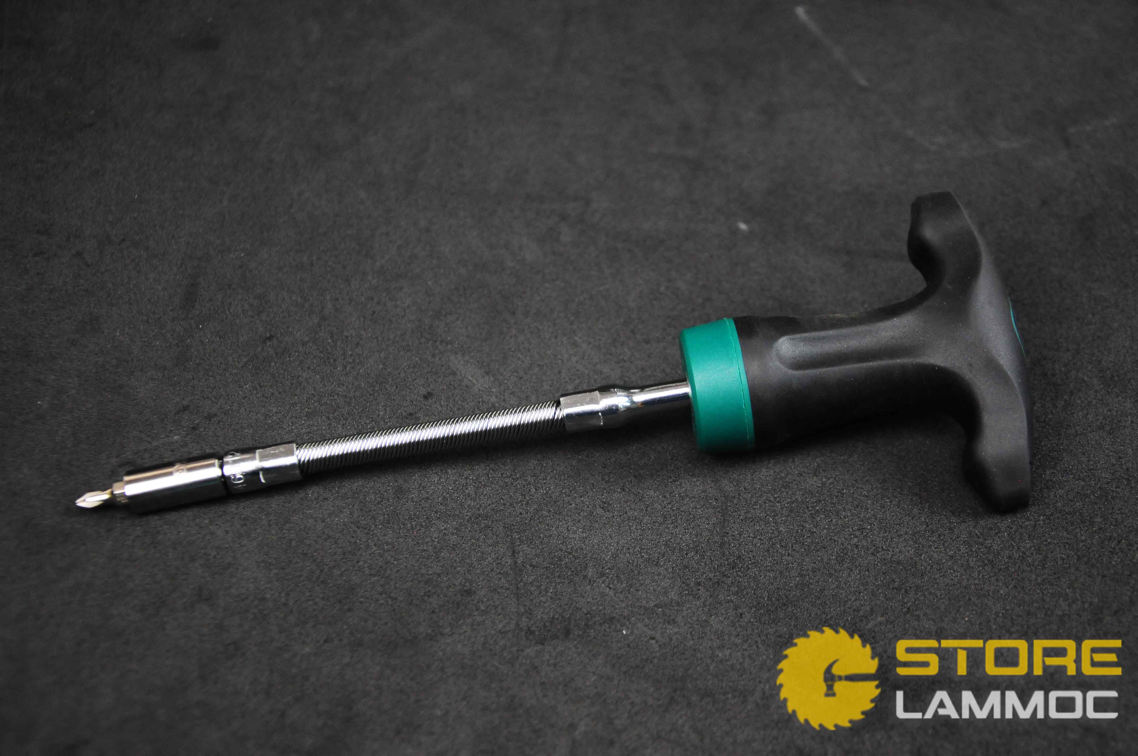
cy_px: 378
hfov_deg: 33.4
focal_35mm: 60
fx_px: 1894
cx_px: 569
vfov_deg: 22.6
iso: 1000
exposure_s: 1/100
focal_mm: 40
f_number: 4.5
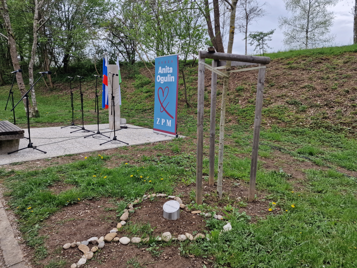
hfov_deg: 73.9
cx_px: 178
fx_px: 237
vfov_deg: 58.9
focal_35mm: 23
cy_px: 134
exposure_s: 1/444
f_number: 1.8
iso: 50
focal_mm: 6.4
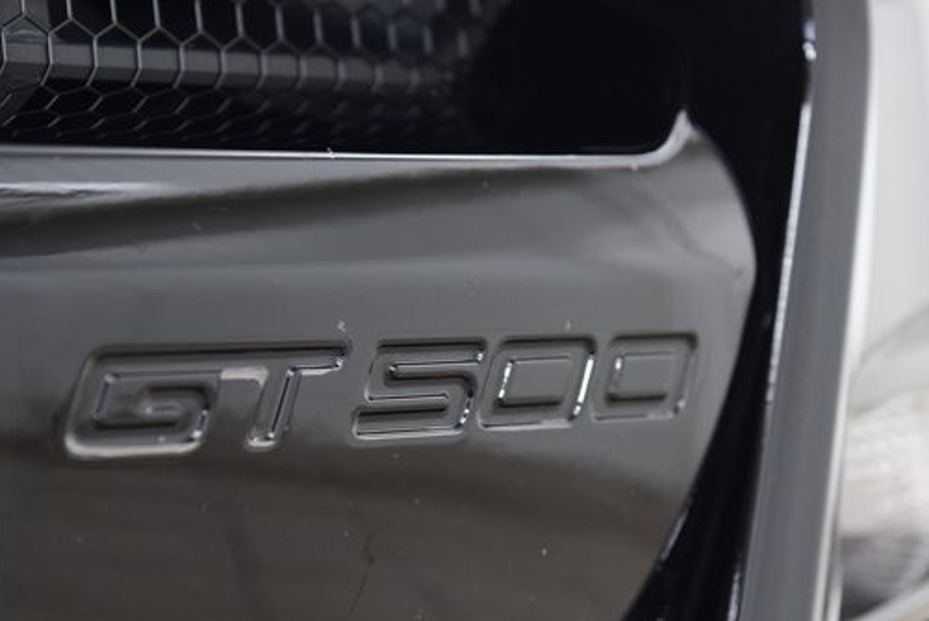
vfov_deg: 10.3
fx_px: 3461
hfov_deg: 15.3
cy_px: 359
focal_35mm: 134
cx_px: 434
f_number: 4.5
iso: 1600
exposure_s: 1/30
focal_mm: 70
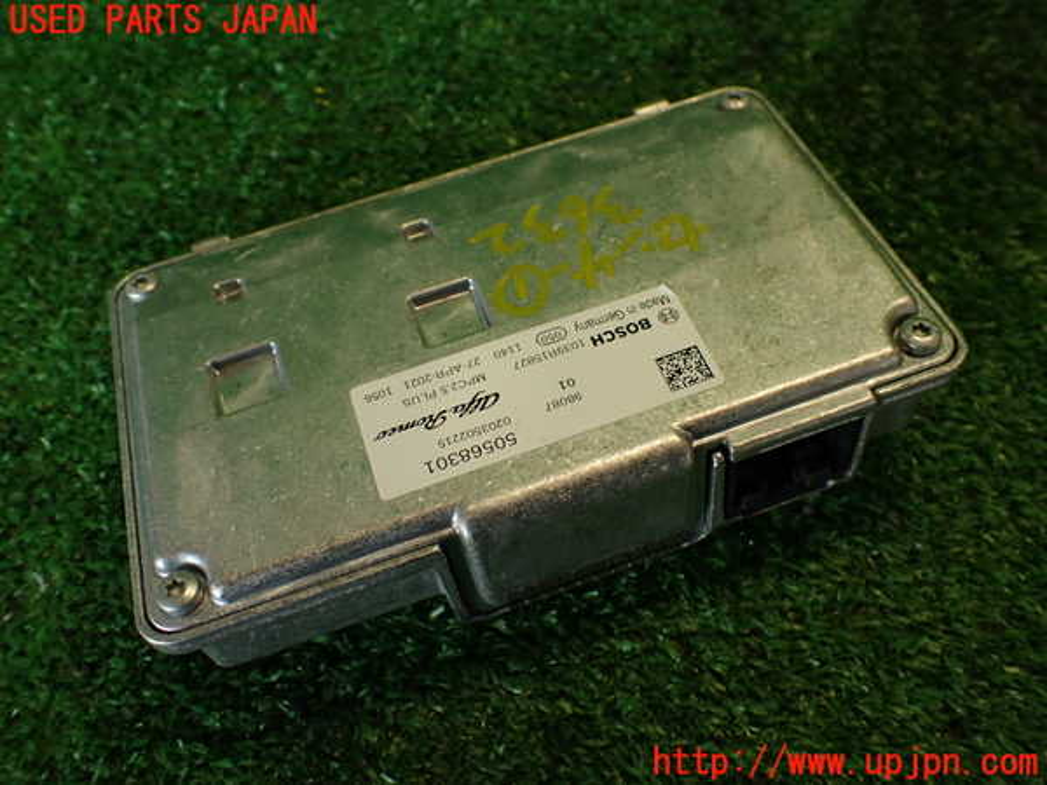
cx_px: 524
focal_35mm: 32
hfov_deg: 56.8
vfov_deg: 44.2
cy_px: 392
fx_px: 968
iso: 125
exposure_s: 1/60
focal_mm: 5.79
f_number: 2.4
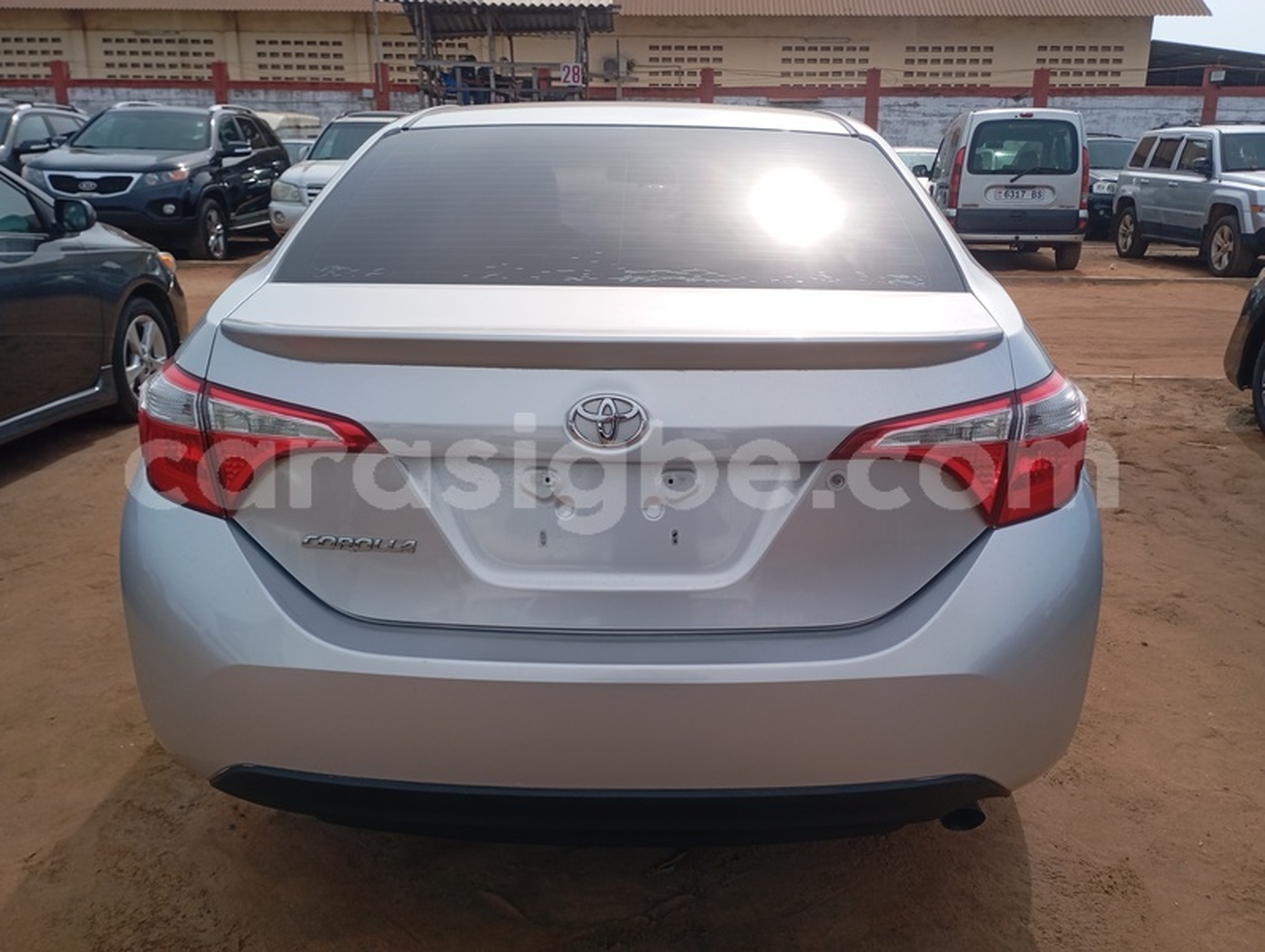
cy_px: 476
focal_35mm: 28
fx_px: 1025
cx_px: 632
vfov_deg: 49.9
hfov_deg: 63.4
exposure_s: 1/1761
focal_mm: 4.27
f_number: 1.8
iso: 110
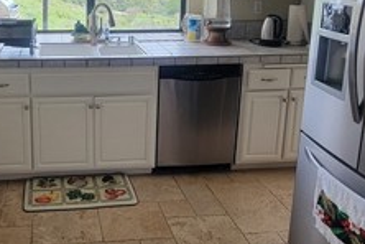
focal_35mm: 39
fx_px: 395
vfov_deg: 33.4
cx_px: 94
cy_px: 58
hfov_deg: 47.8
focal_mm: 2.2
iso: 50
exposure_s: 1/60
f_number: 2.2
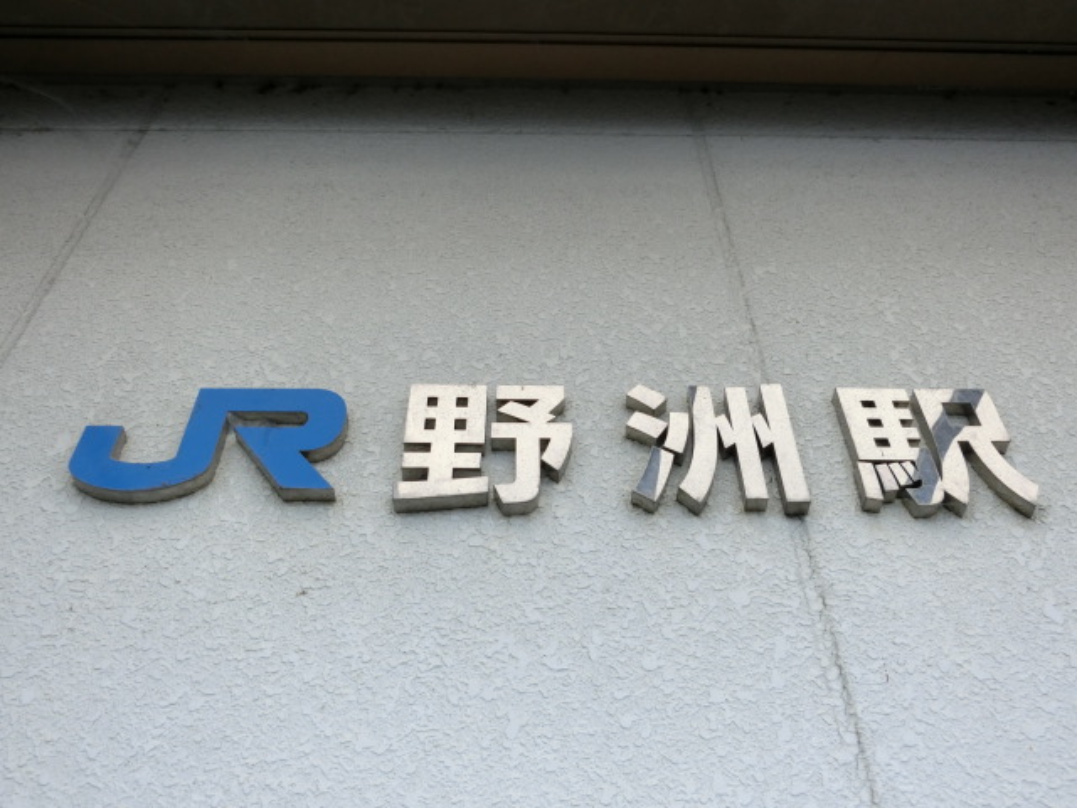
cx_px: 538
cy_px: 404
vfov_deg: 41.8
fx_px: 1058
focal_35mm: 34
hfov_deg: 54.0
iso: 125
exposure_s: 1/125
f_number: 3.9
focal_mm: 6
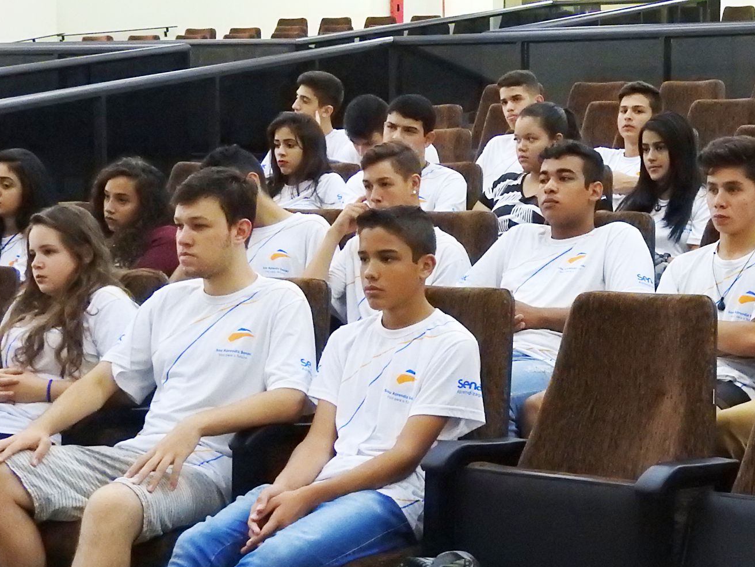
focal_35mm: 81
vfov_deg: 18.2
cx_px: 601
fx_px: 1767
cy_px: 334
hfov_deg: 23.8
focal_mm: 8.1
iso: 1600
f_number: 4
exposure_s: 1/50
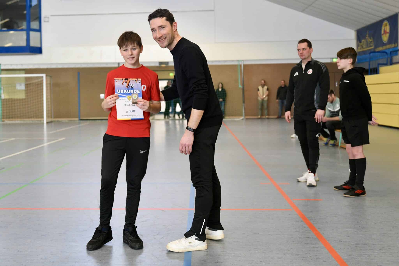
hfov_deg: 48.5
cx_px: 200
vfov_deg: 33.4
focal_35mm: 40
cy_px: 133
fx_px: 443
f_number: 2.8
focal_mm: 40
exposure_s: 1/640
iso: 2500
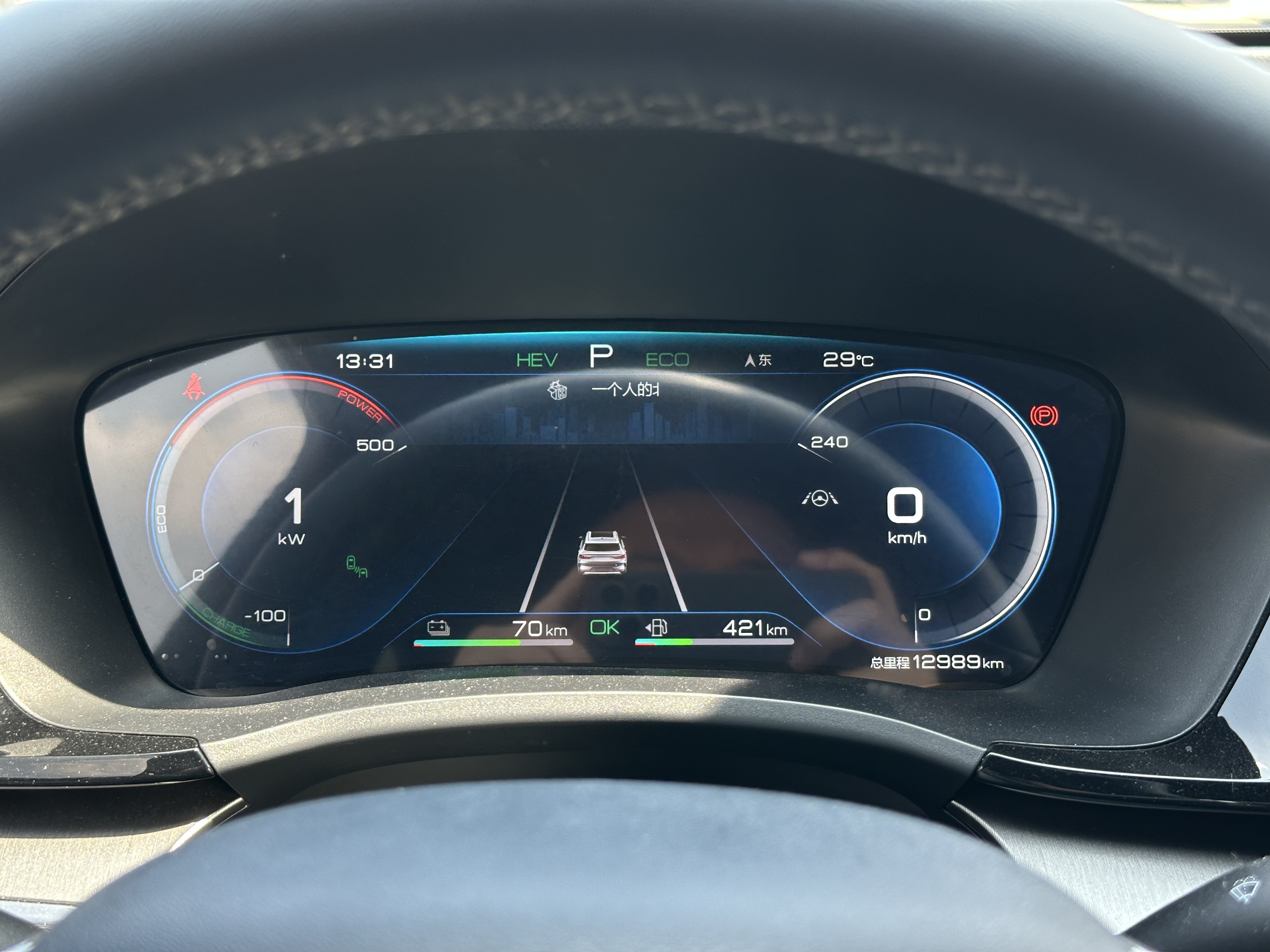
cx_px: 635
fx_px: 1761
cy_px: 476
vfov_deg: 30.3
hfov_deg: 39.7
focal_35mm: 48
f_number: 1.78
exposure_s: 1/93
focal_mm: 6.86
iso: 80
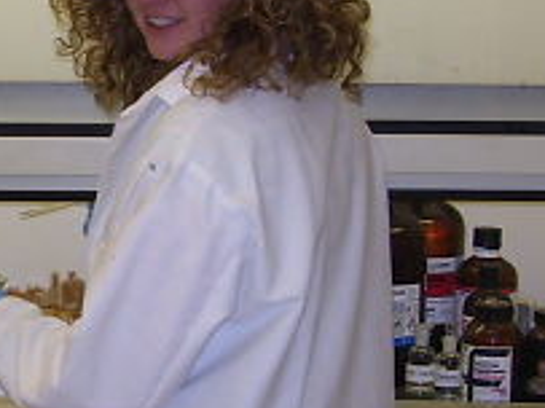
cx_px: 24
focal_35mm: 124
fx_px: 1951
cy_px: 243
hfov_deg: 15.7
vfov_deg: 11.9
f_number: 2.7
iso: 80
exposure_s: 1/60
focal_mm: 6
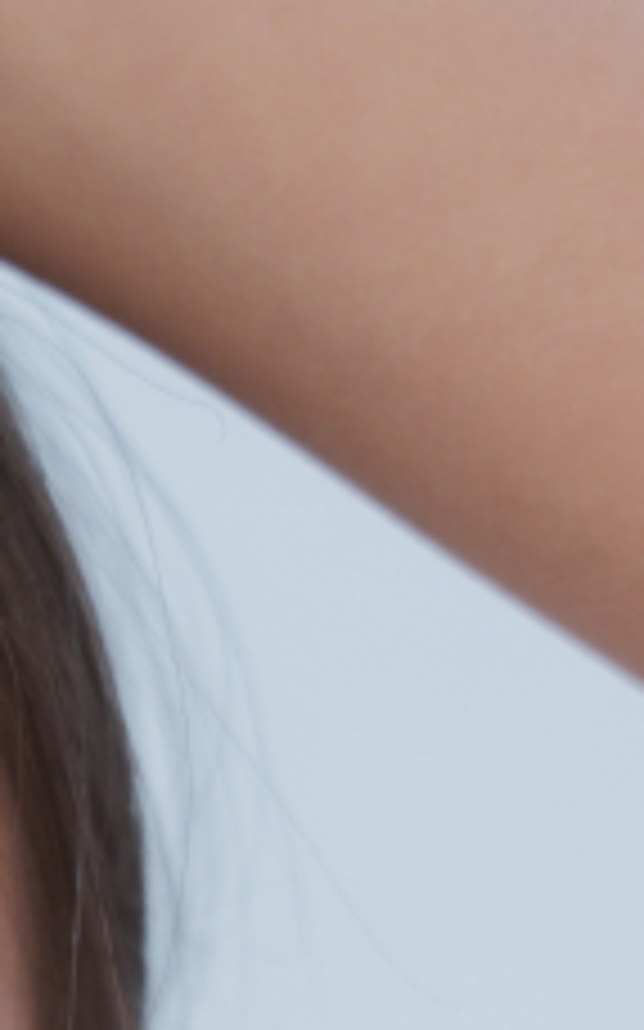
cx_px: -459
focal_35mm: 212
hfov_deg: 6.1
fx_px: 5950
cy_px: 1961
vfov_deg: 9.4
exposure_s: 1/320
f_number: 4
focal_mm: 39.7
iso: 125
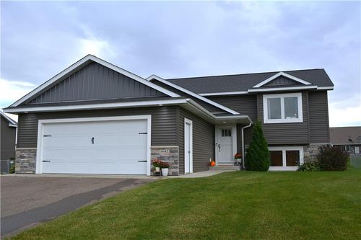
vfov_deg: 39.9
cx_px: 180
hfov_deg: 57.2
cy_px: 120
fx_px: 331
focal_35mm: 33
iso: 100
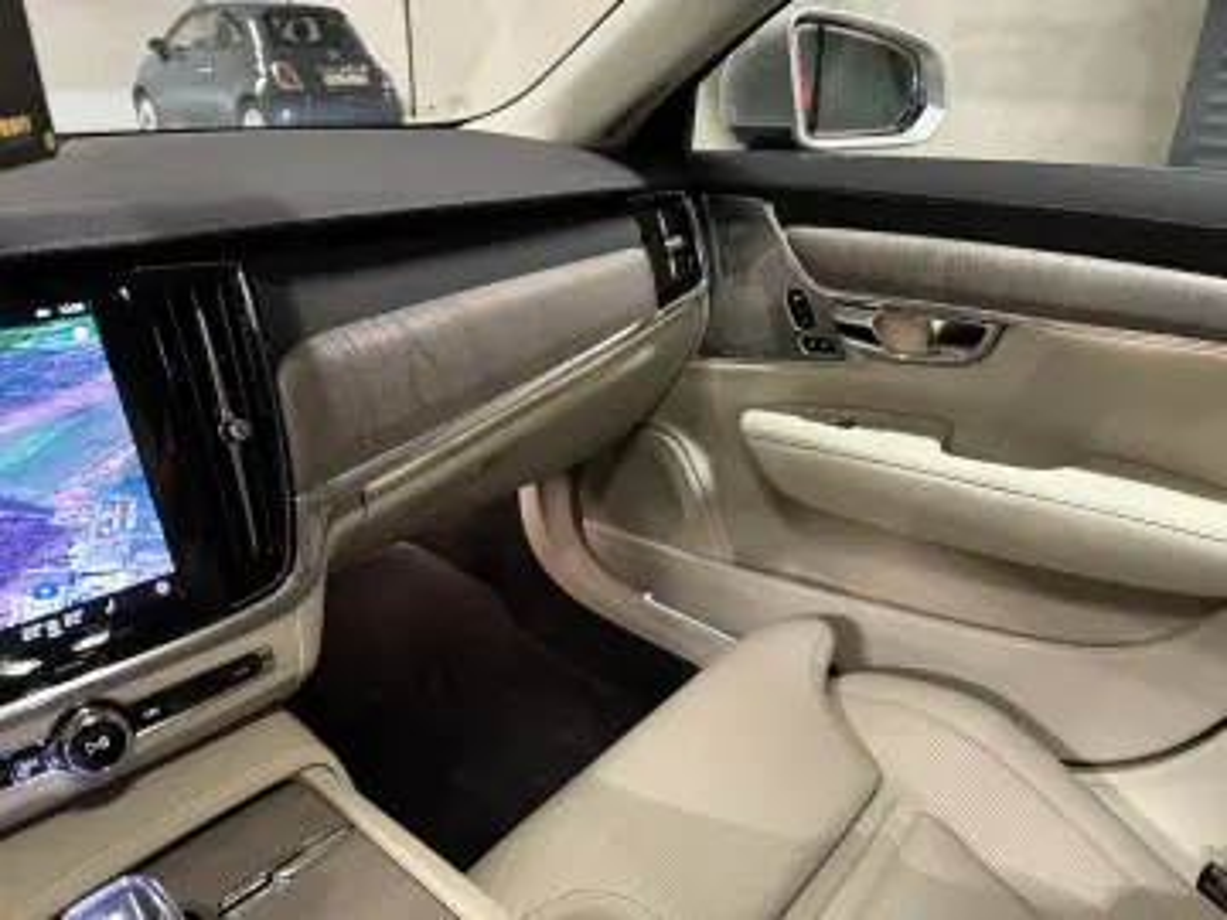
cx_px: 614
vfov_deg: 56.8
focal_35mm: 24
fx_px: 851
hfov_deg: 71.6
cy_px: 460
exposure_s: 1/33
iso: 800
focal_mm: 6.76
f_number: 1.78
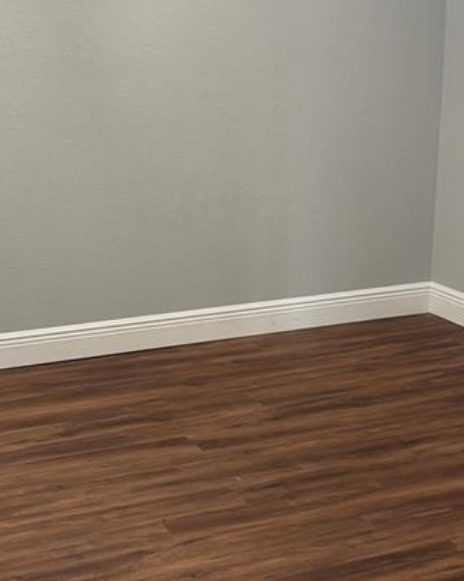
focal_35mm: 74
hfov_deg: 20.7
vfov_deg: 25.6
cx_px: 221
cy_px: 395
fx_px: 1272
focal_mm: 5.96
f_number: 1.6
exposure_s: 1/60
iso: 125
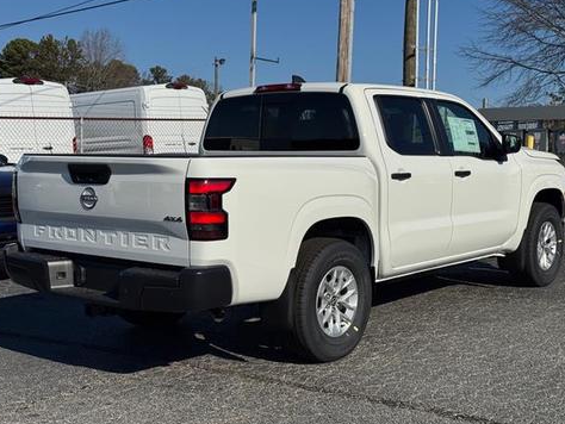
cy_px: 208
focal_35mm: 51
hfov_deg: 37.5
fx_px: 833
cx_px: 282
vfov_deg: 28.6
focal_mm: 6.76
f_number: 1.78
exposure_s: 1/15385
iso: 80
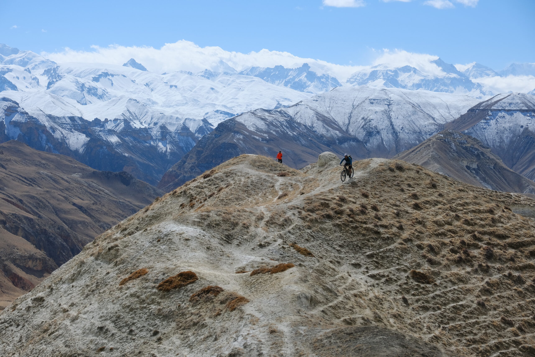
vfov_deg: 16.5
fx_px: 1233
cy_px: 178
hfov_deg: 24.5
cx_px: 268
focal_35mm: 83
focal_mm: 55
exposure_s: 1/800
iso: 320
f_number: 9
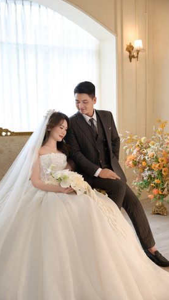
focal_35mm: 44
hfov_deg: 27.2
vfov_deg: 46.6
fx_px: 348
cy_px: 149
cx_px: 77
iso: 640
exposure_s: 1/200
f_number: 2.8
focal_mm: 40.7
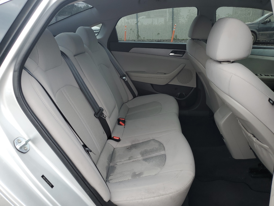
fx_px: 206
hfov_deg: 67.3
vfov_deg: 53.1
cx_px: 137
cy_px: 103
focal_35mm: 26
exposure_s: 1/400
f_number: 1.5
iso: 50
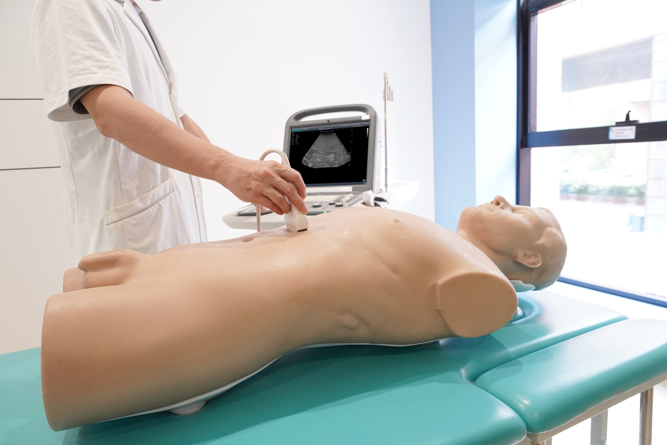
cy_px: 222
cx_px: 334
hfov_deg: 73.7
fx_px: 445
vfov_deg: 53.1
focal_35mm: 24
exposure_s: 1/30
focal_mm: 24
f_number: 6.3
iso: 4000
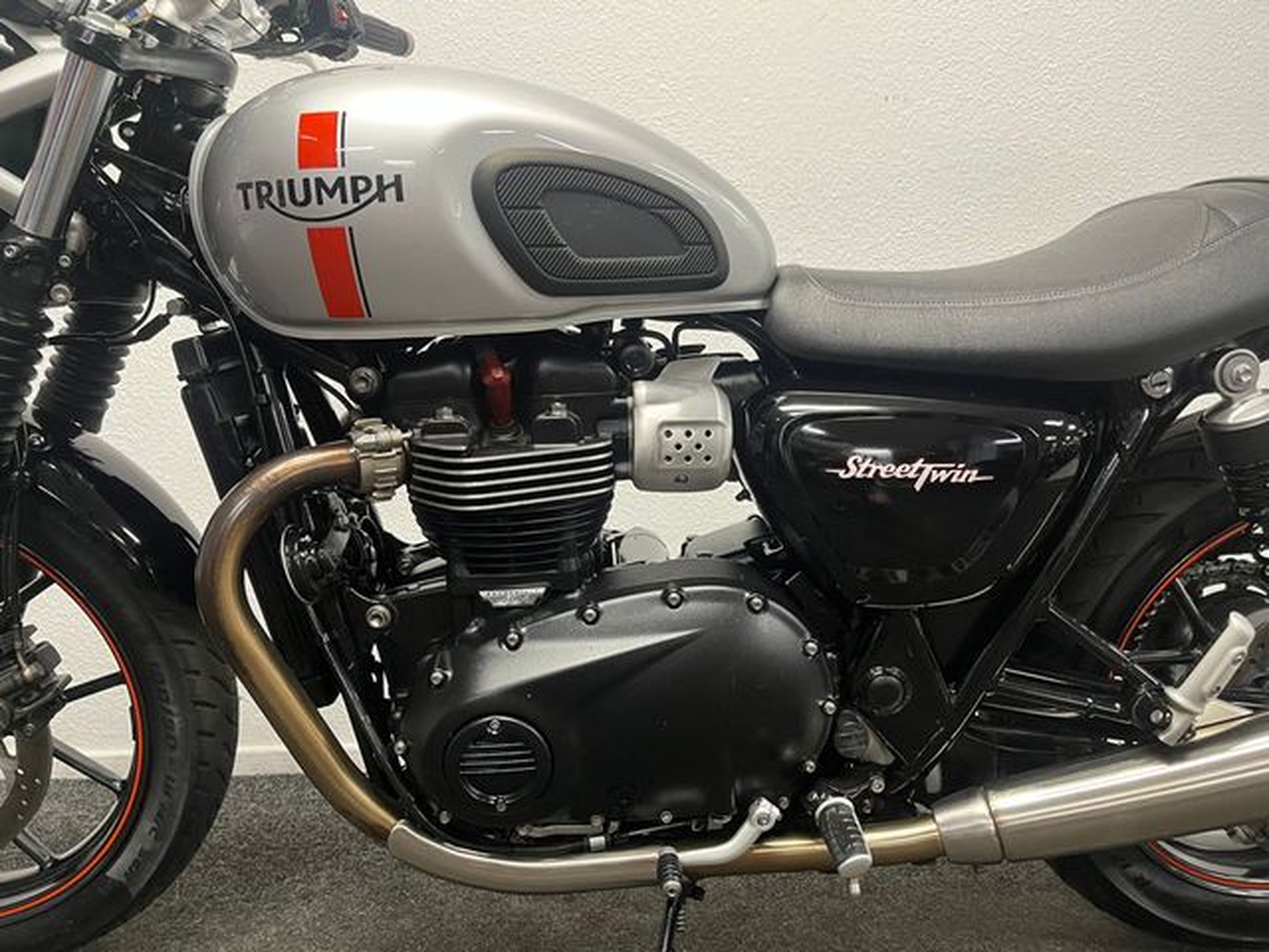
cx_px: 634
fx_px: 953
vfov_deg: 53.1
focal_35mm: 26
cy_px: 476
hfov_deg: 67.3
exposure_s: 1/50
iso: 200
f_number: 1.6
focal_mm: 5.1
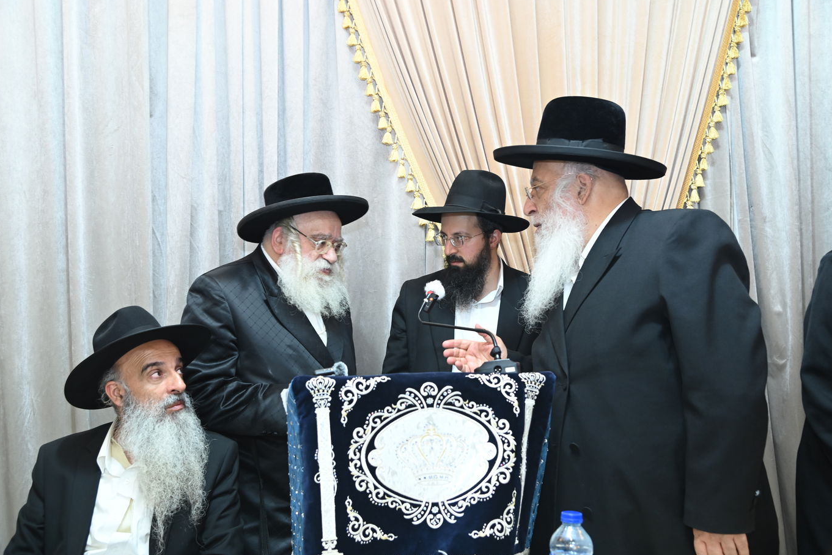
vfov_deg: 36.9
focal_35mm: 36
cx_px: 411
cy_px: 276
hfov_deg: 53.1
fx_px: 832
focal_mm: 35
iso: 1600
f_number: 5
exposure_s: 1/160
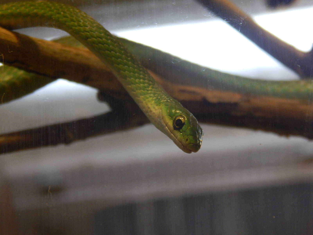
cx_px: 156
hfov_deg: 7.9
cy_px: 118
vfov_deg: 5.9
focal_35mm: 252
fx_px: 2279
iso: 280
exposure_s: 1/30
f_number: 5.6
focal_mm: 44.9
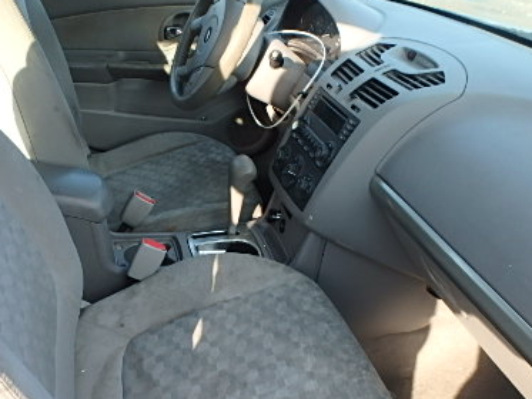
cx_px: 205
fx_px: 553
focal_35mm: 36
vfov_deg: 39.5
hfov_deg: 50.9
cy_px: 242
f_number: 3.5
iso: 125
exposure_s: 1/100
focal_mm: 3.7
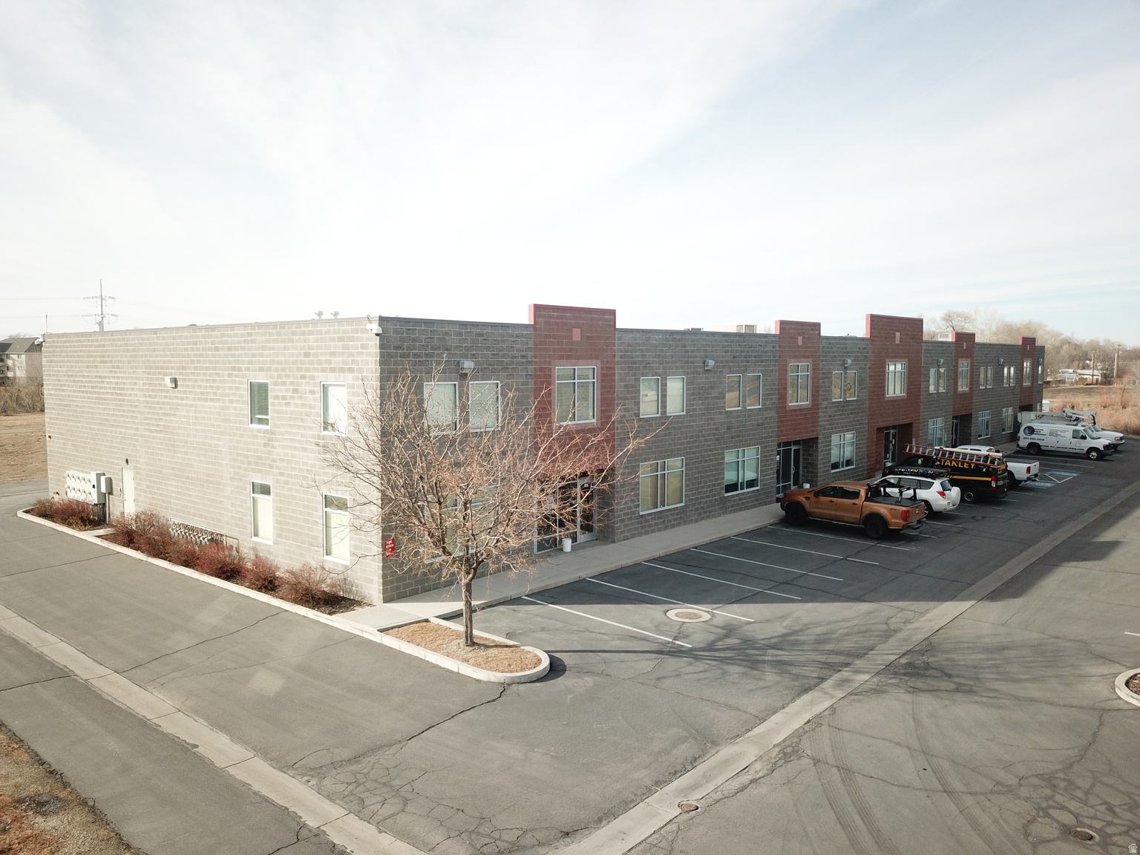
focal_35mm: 26
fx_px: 856
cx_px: 570
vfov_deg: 53.1
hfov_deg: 67.3
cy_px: 428
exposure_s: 1/25
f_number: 2.2
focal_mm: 4.7
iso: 150
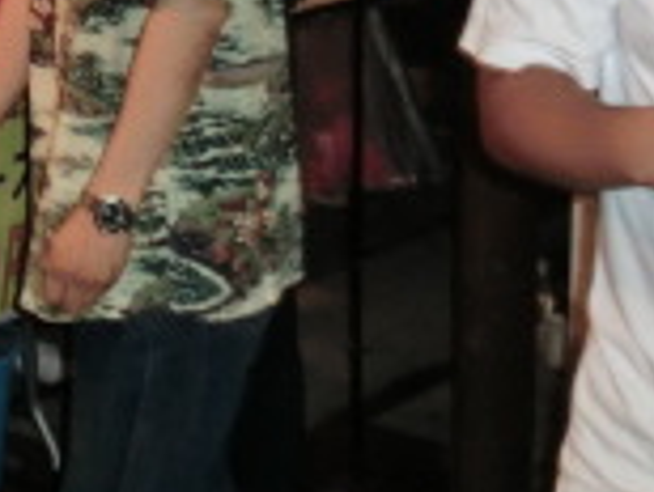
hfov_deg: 16.1
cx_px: -195
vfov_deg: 11.9
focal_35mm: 116
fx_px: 2195
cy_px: -373
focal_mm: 5
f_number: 3
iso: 400
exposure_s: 1/60
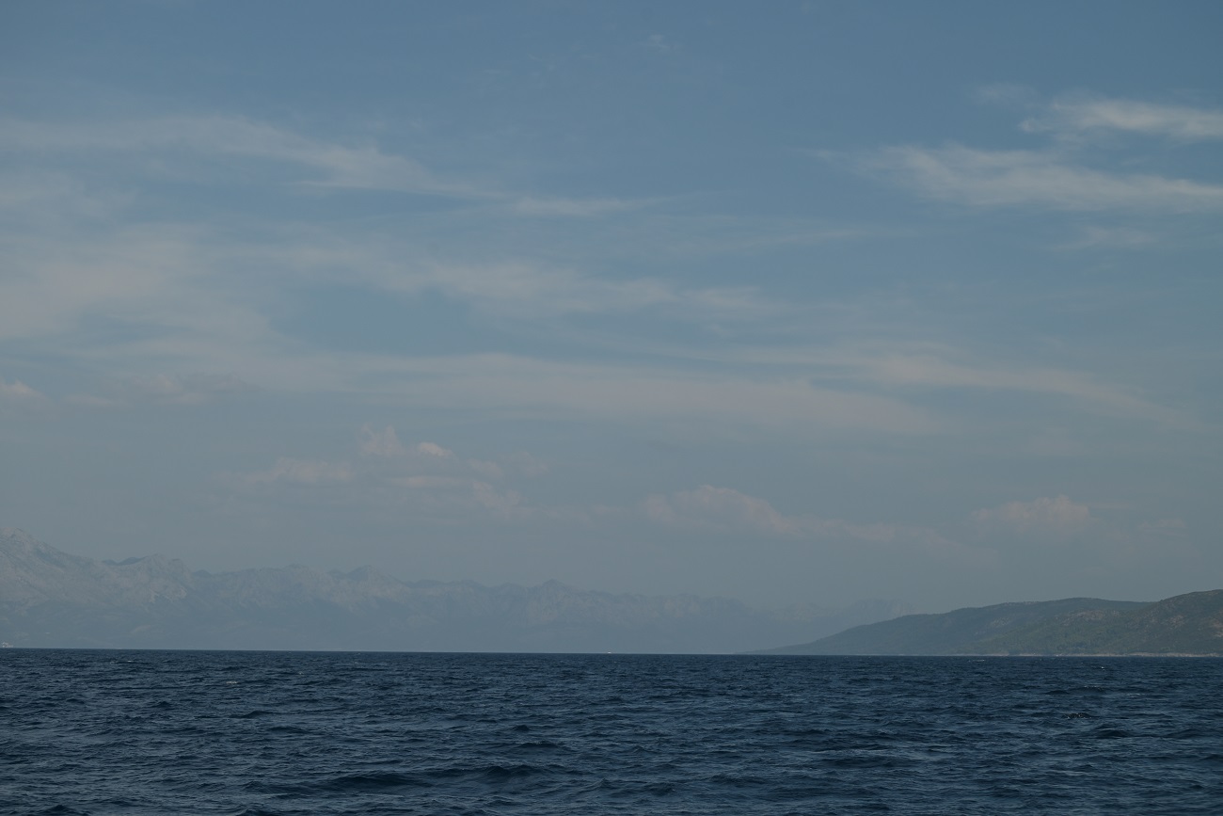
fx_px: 2378
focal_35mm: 70
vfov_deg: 19.5
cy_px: 408
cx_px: 612
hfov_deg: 28.8
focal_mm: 70
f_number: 7.1
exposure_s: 1/800
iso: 100
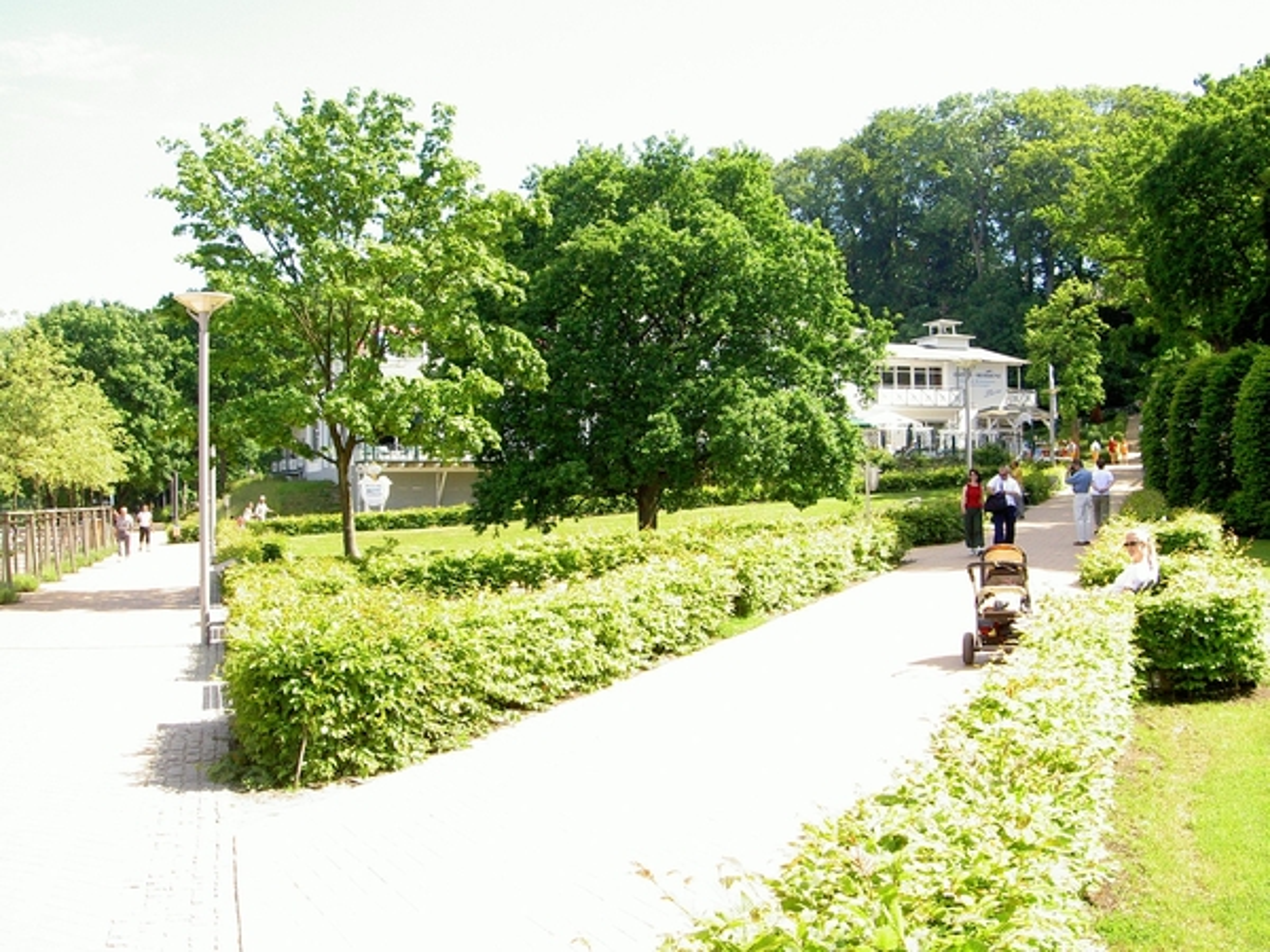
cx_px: 635
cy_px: 476
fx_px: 1431
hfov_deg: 47.9
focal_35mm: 39
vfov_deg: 36.8
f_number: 4.7
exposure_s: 1/500
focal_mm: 8
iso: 200
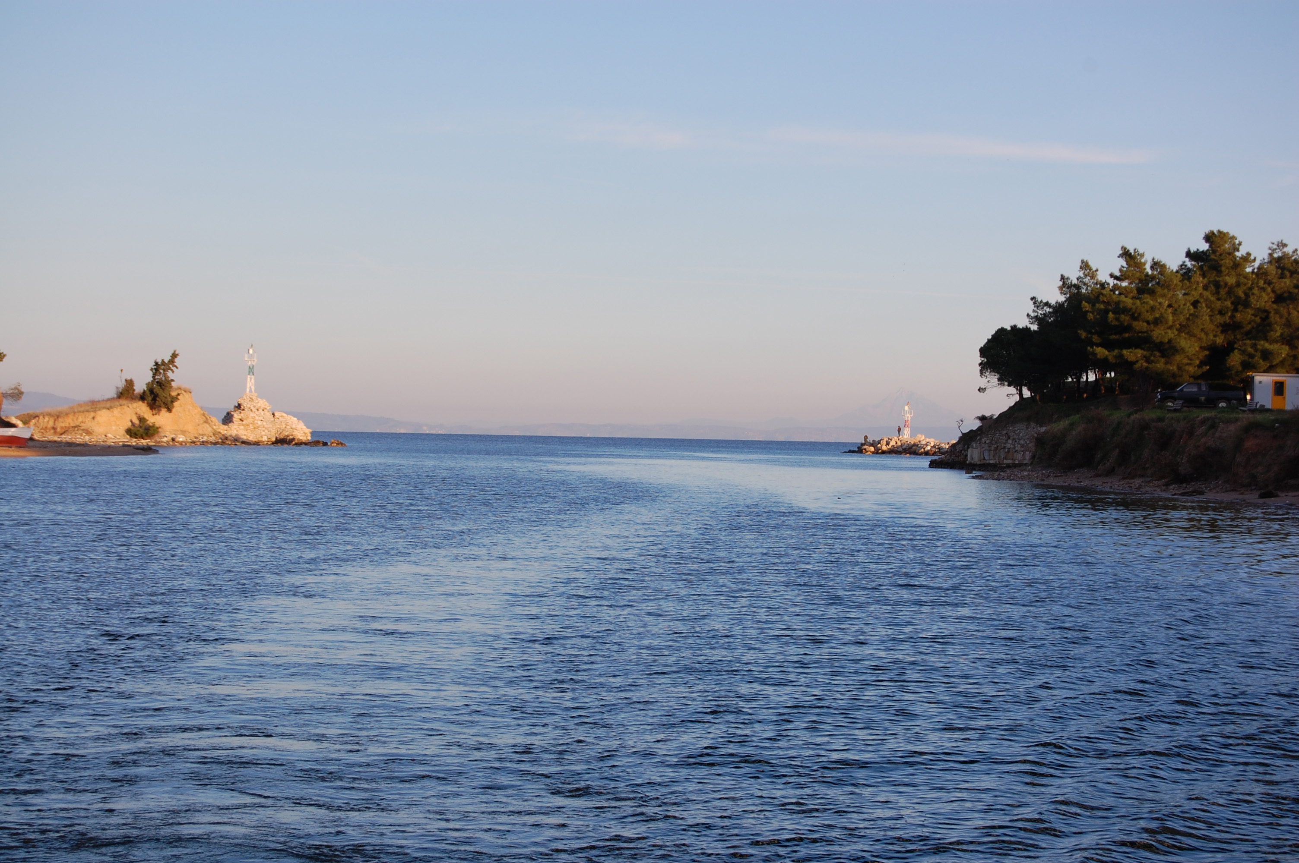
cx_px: 650
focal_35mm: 82
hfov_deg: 24.6
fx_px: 2974
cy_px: 432
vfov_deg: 16.5
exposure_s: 1/320
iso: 200
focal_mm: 55
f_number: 9
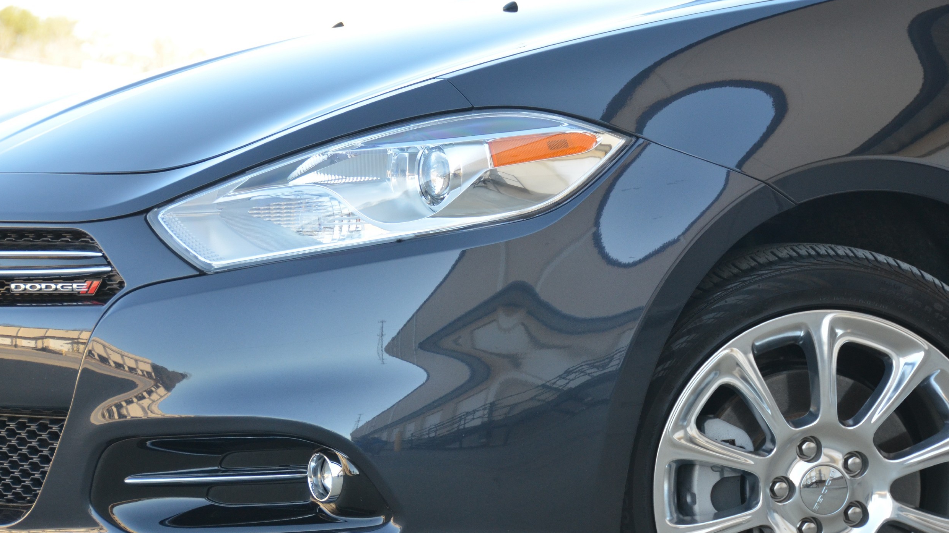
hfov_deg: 18.1
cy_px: 261
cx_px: 476
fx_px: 2982
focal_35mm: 119
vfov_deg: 10.2
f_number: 5
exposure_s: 1/500
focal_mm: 75
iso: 900
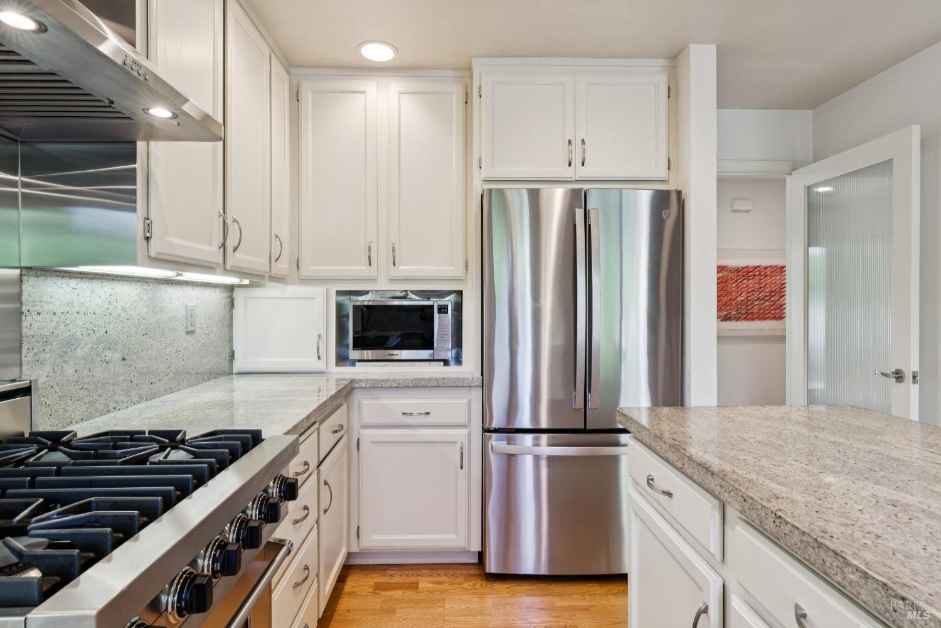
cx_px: 470
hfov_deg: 84.0
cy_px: 314
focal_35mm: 20
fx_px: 523
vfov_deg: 61.9
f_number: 11
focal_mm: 20
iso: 320
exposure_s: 1/10
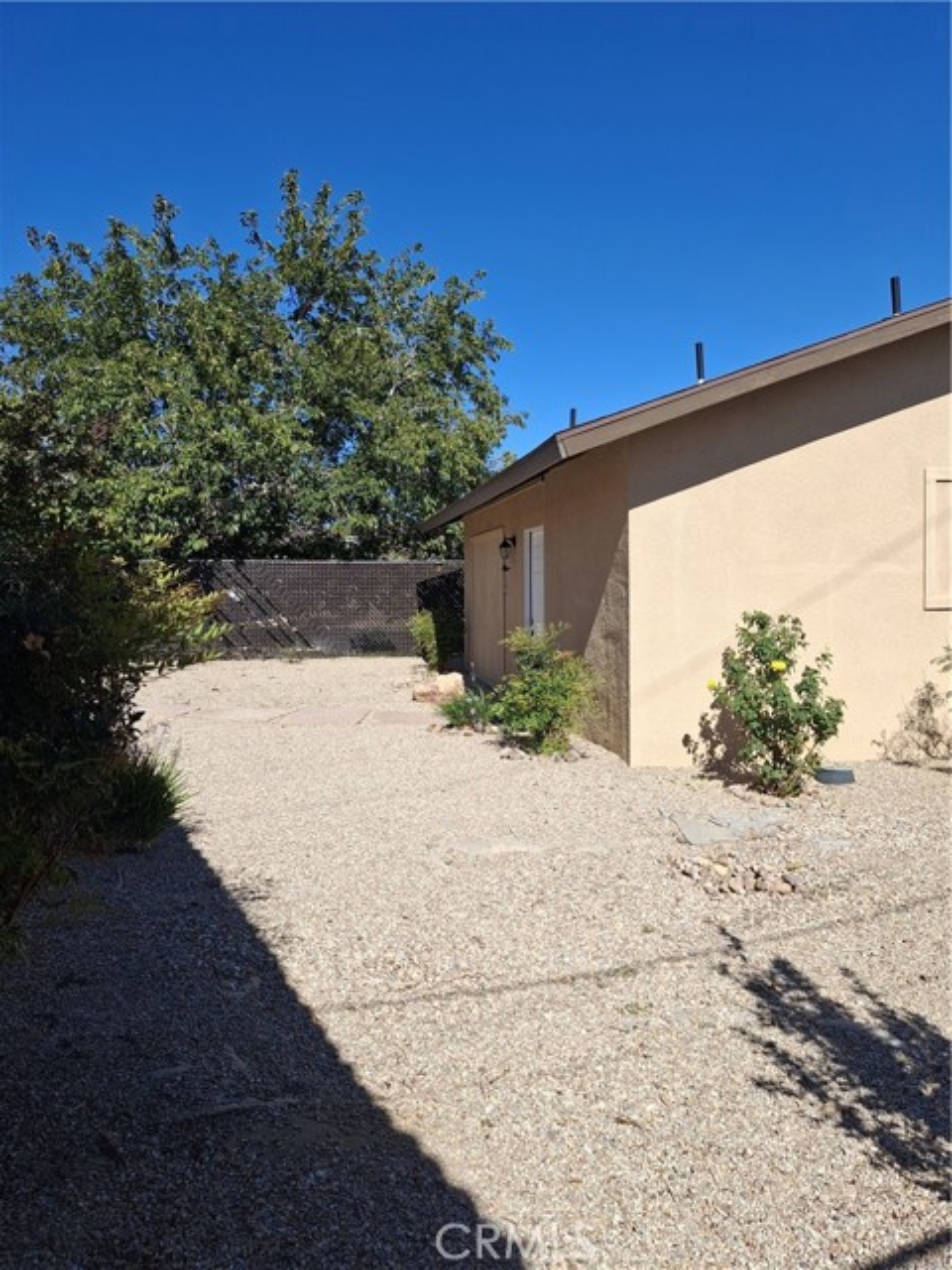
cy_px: 635
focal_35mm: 25
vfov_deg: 69.4
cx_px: 476
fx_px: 917
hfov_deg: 54.9
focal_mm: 4.69
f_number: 1.8
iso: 32
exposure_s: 1/2375
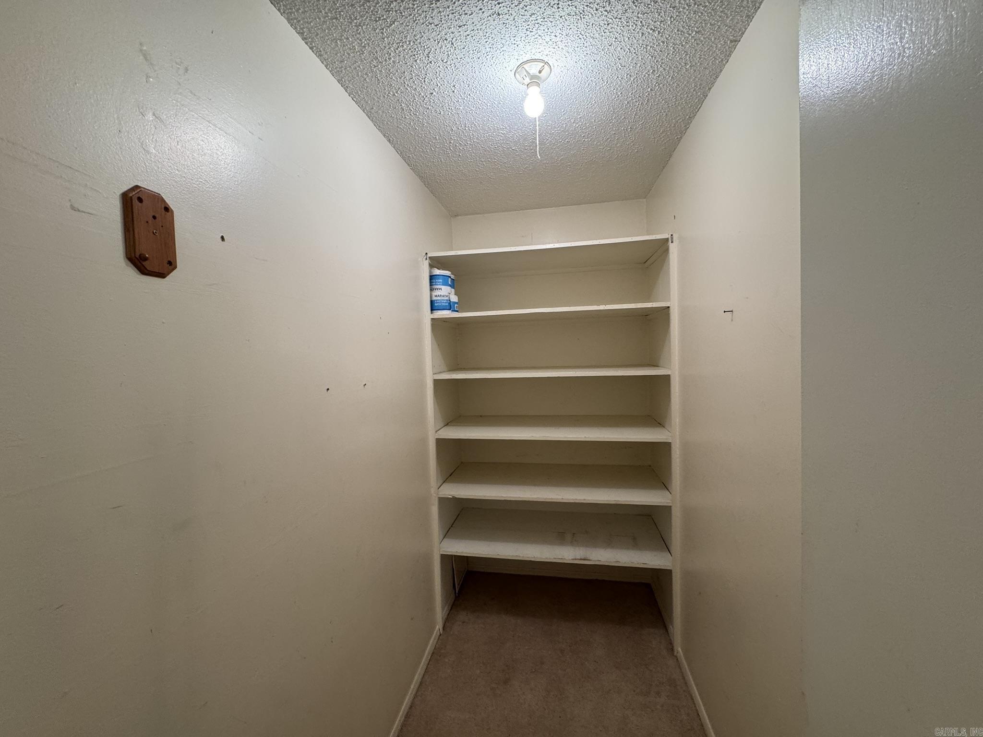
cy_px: 368
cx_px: 492
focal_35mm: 14
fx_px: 398
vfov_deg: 85.7
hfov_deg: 102.1
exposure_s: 1/60
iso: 160
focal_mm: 2.22
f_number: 2.2
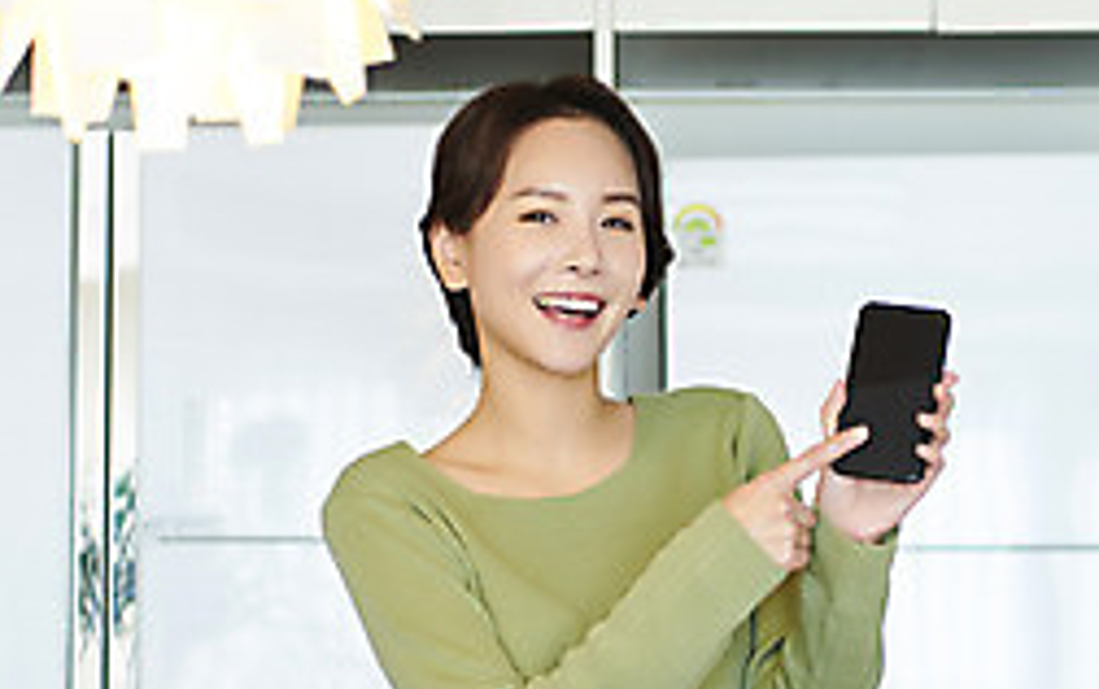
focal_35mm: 97
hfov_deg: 21.4
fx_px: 2908
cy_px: 458
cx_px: 530
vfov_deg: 13.5
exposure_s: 1/100
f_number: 2.8
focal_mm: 60
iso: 400
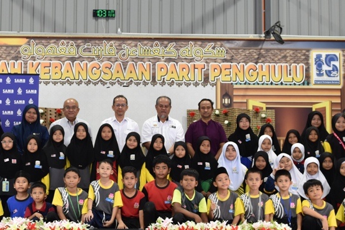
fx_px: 690
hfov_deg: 28.0
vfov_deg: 18.9
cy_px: 100
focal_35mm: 72
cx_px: 131
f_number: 4.5
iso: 800
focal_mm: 26
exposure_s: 1/80
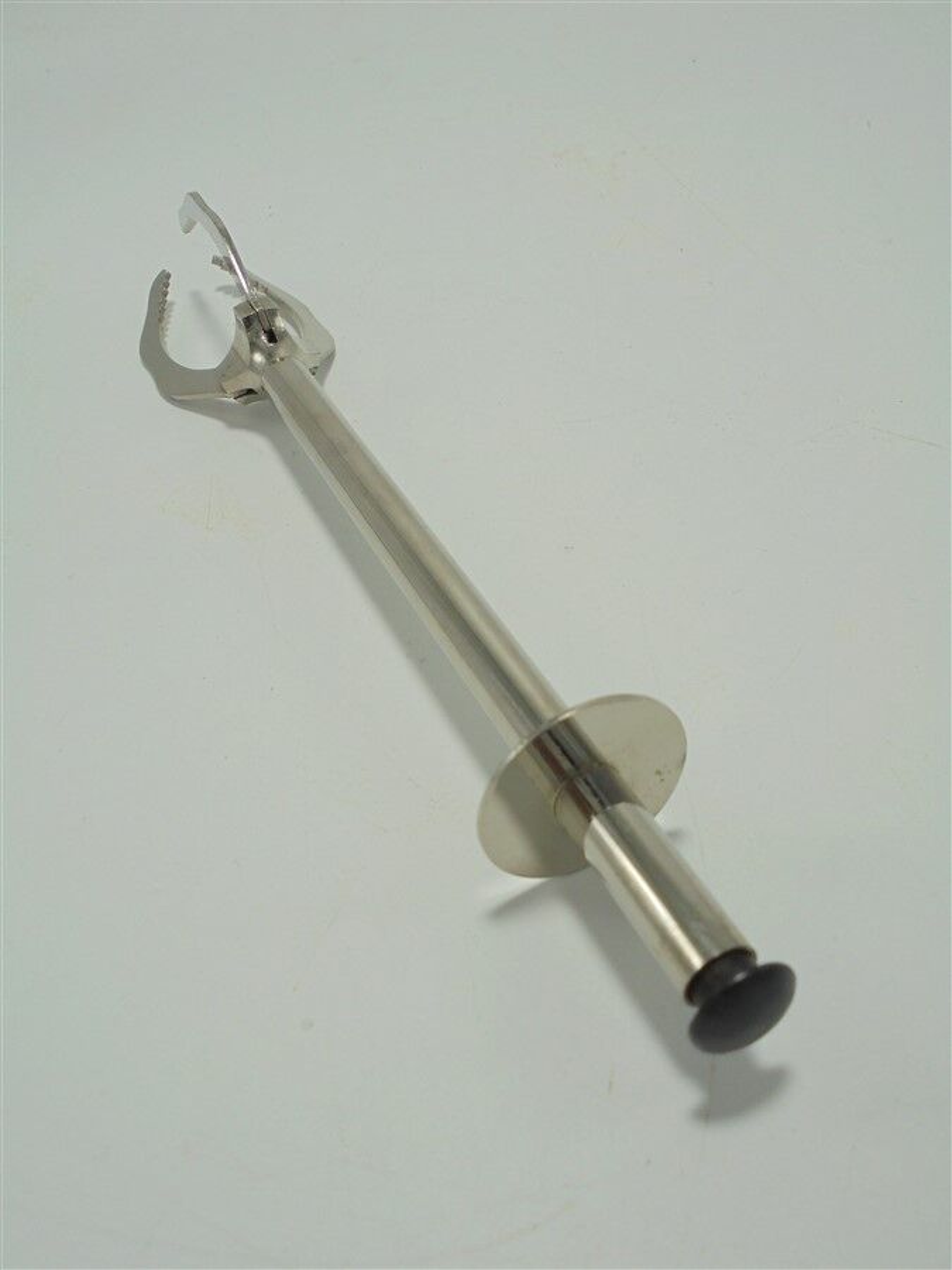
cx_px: 476
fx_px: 1247
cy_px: 635
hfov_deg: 41.8
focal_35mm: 34
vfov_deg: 54.0
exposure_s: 1/125
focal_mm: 6.1
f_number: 4
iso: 100
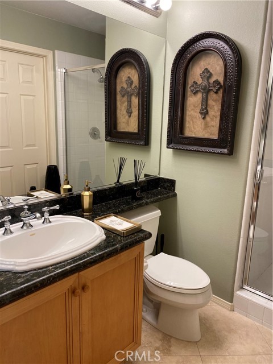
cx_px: 136
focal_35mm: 26
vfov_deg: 67.3
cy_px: 182
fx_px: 273
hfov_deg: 53.1
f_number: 1.8
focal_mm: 4.25
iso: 125
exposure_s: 1/120
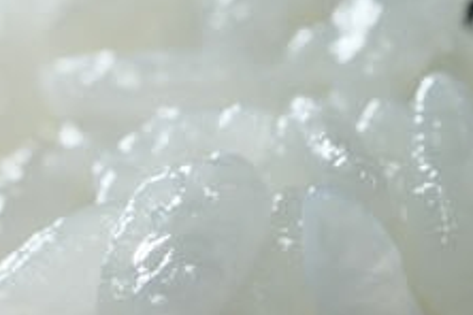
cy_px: 226
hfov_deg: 10.1
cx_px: -2
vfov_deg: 6.8
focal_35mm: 202
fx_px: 2654
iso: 800
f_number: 10
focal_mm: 45
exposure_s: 1/160
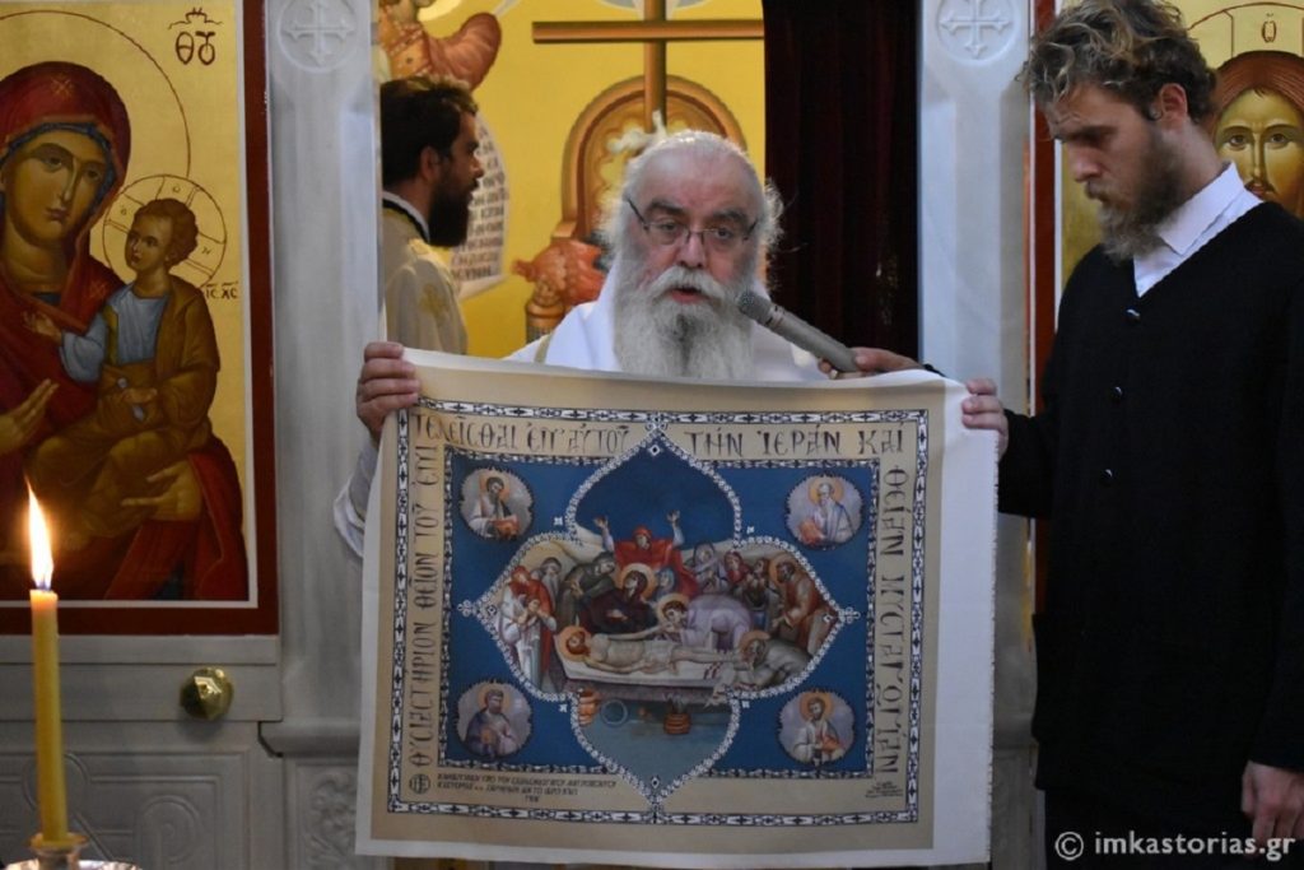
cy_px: 435
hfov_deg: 29.9
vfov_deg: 20.2
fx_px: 2445
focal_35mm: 68
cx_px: 652
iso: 7200
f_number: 5
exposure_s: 1/60
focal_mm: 45
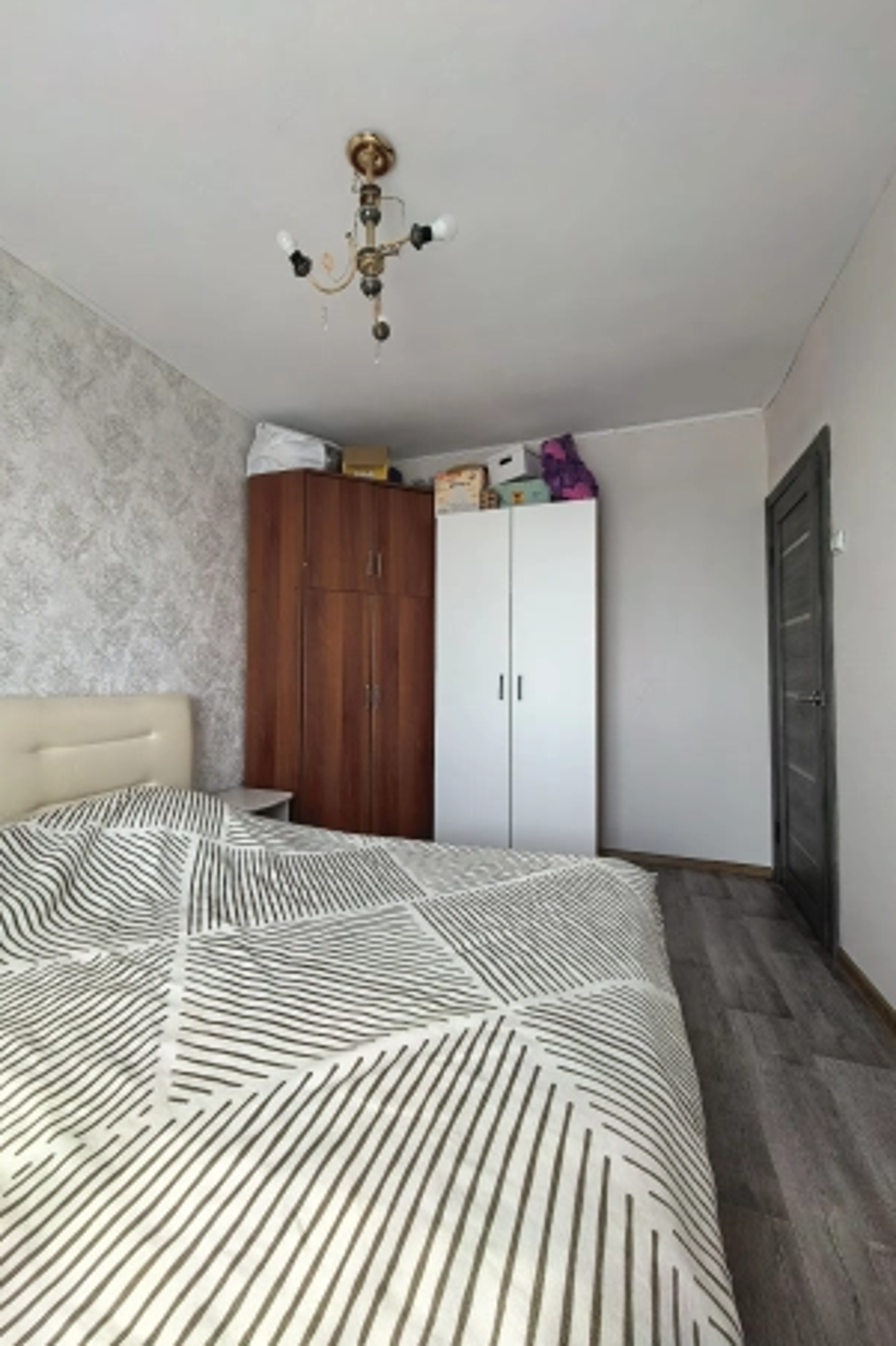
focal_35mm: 14
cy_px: 664
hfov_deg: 81.0
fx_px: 523
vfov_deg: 104.3
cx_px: 415
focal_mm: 1.95
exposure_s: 1/100
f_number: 2.2
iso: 80
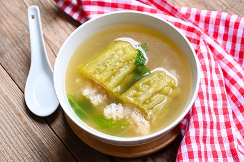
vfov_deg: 13.0
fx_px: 711
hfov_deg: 19.5
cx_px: 122
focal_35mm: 105
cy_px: 81
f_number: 8
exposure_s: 1/200
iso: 500
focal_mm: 105
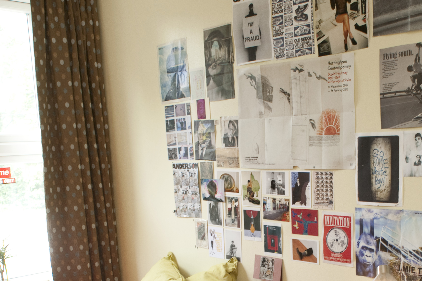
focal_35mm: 48
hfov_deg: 40.7
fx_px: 563
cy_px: 285
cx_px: 272
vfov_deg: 26.5
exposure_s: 1/40
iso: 200
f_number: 5
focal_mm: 20
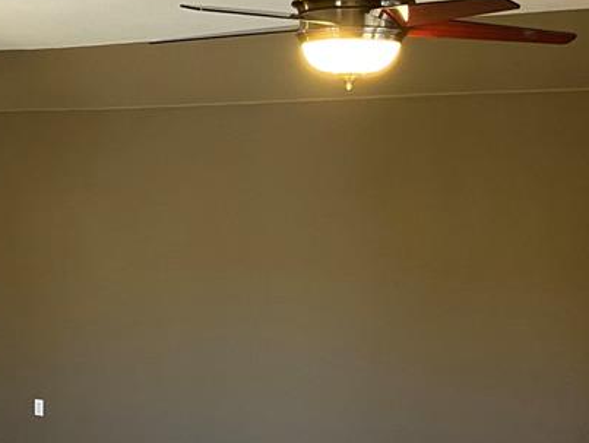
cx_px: 121
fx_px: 1124
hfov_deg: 28.8
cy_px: 352
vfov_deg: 22.0
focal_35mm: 66
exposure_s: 1/40
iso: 400
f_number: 1.8
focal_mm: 4.25
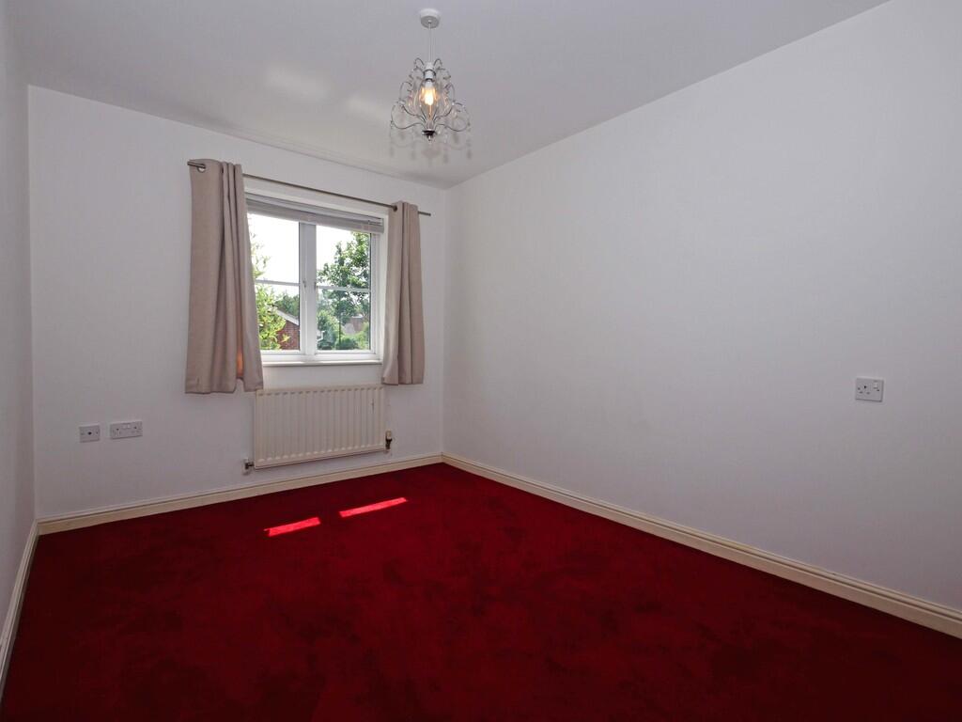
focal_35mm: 16
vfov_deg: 78.1
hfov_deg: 94.5
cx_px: 481
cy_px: 361
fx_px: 445
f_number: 11
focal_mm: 8
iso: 400
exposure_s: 1/125
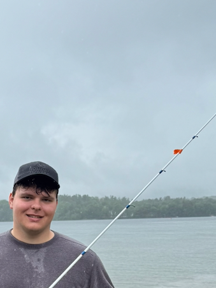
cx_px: 25
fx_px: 566
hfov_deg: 21.2
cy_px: 277
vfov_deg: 27.2
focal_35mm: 68
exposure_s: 1/1689
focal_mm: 6.76
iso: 80
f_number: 1.78
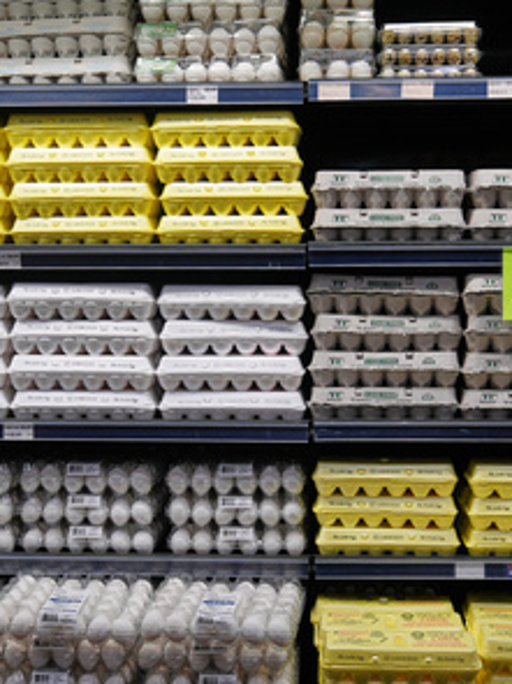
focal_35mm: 50
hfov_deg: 29.0
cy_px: 365
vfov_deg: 38.2
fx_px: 987
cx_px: 297
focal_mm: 30
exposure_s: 1/500
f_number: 2.8
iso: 400
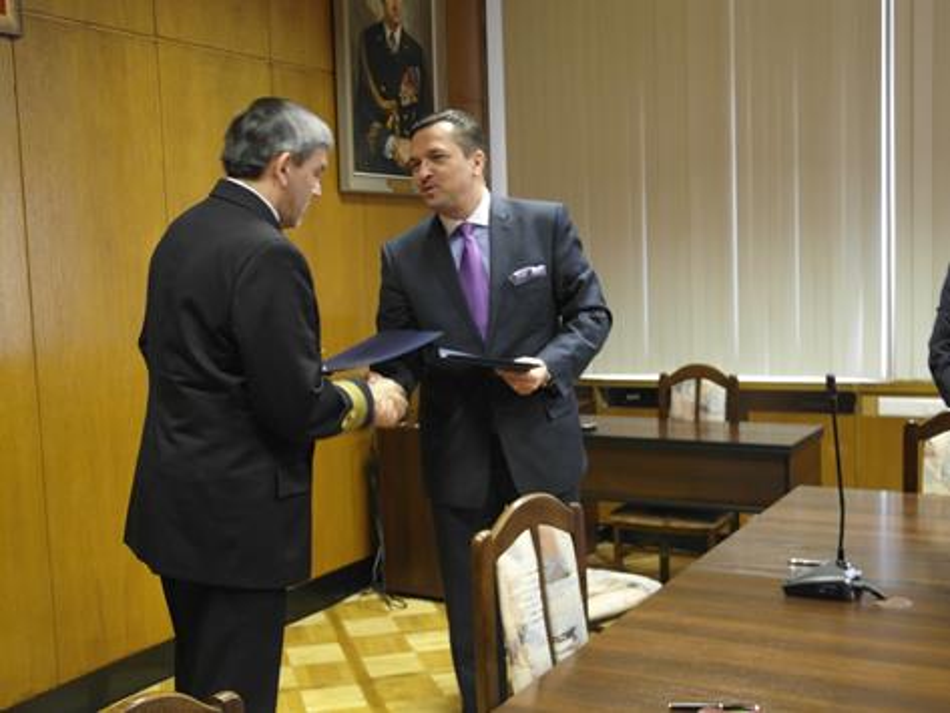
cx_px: 475
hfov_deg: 44.8
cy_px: 356
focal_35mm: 42
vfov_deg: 34.4
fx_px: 1153
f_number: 2.1
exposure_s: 1/20
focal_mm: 9.1
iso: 320
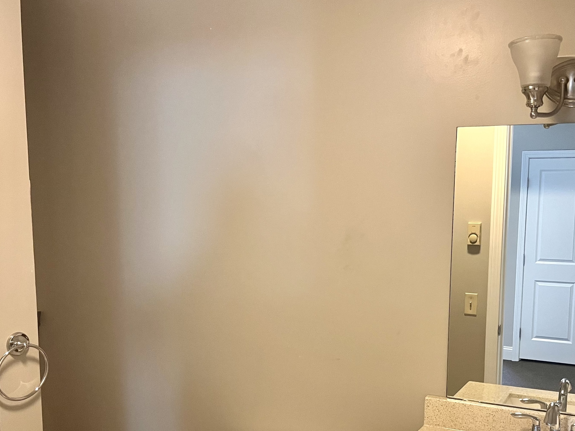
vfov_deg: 36.4
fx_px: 648
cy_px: 292
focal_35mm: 39
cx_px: 348
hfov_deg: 47.6
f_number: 1.6
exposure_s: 1/60
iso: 400
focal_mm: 5.1
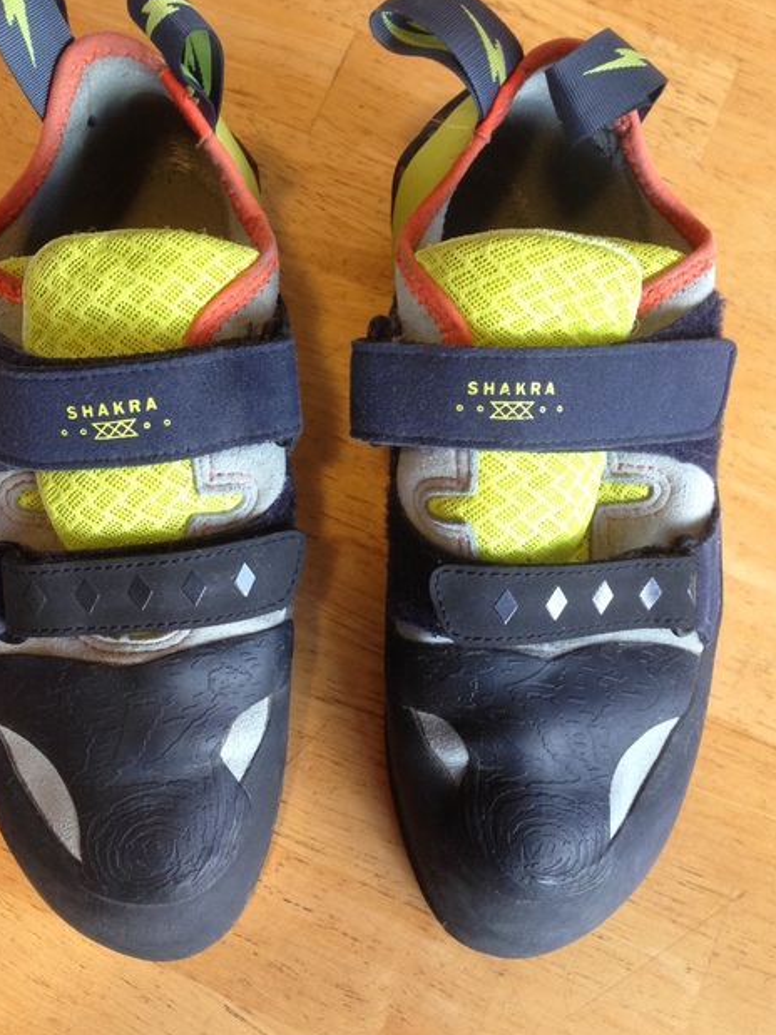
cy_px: 450
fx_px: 1196
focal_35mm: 40
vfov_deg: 46.7
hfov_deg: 35.9
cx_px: 327
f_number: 2.4
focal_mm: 4.12
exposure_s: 1/20
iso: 160
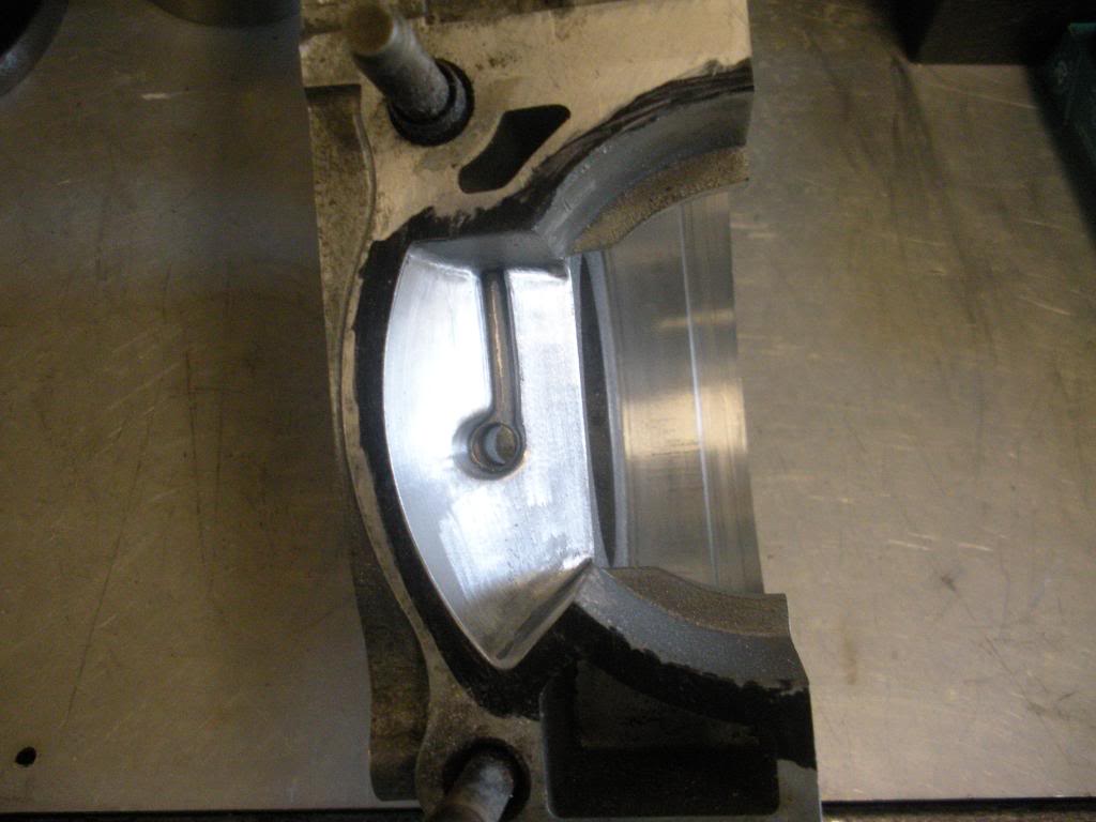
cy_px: 411
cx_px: 548
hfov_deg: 51.4
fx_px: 1140
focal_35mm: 36
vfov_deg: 39.7
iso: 392
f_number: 3.5
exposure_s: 1/60.5
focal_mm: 6.3
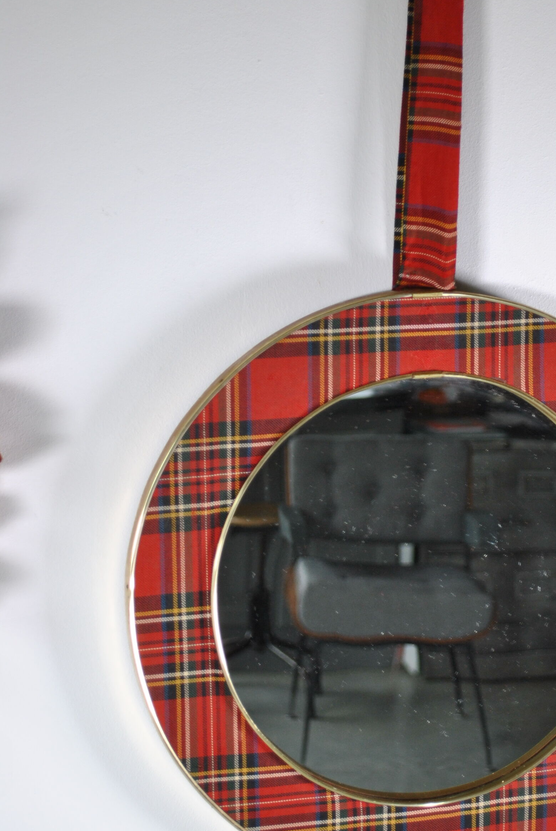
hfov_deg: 14.3
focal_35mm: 95
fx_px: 2194
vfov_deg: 21.4
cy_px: 393
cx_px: 463
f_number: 5
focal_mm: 38
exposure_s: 1/60
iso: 200
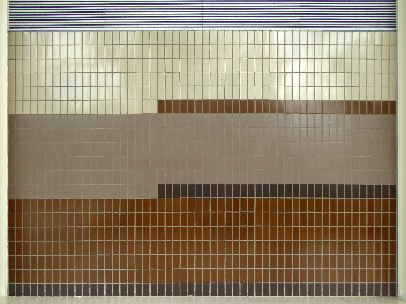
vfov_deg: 34.3
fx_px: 493
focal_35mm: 42
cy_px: 152
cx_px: 203
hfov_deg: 44.8
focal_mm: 7.2
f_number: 3.8
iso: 100
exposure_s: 1/100
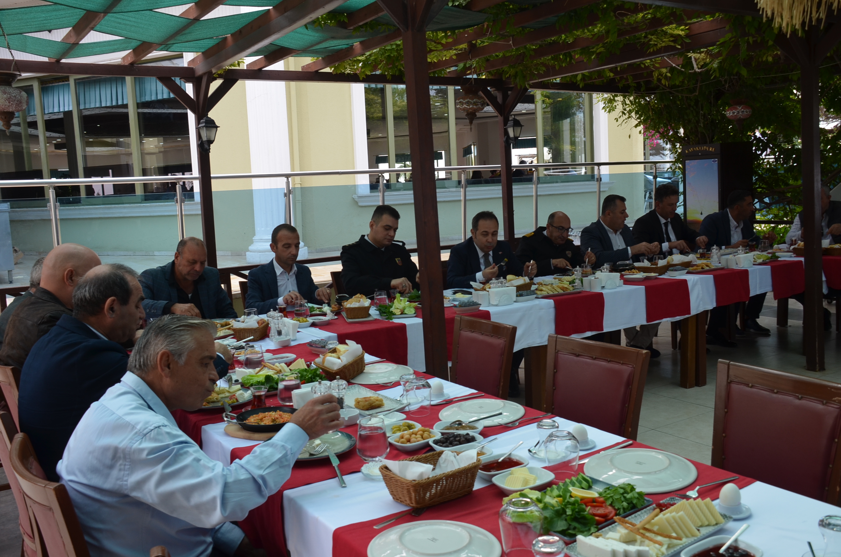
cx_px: 420
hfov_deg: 57.3
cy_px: 278
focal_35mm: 33
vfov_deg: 39.8
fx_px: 769
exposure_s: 1/125
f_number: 5.6
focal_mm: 22
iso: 200
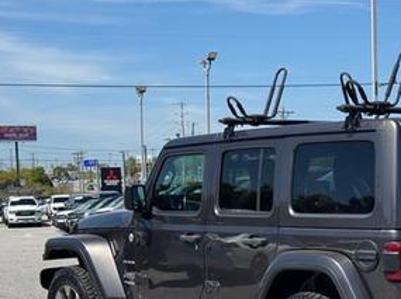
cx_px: 310
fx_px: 983
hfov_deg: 22.8
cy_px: 239
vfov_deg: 17.2
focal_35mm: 85
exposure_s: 1/4608
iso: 64
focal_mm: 6.76
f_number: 1.78
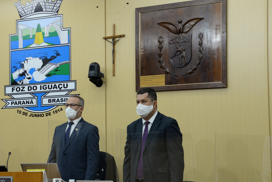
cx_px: 103
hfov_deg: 22.8
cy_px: 95
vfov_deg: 15.4
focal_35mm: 89
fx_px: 673
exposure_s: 1/40
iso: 1000
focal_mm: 66
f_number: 8
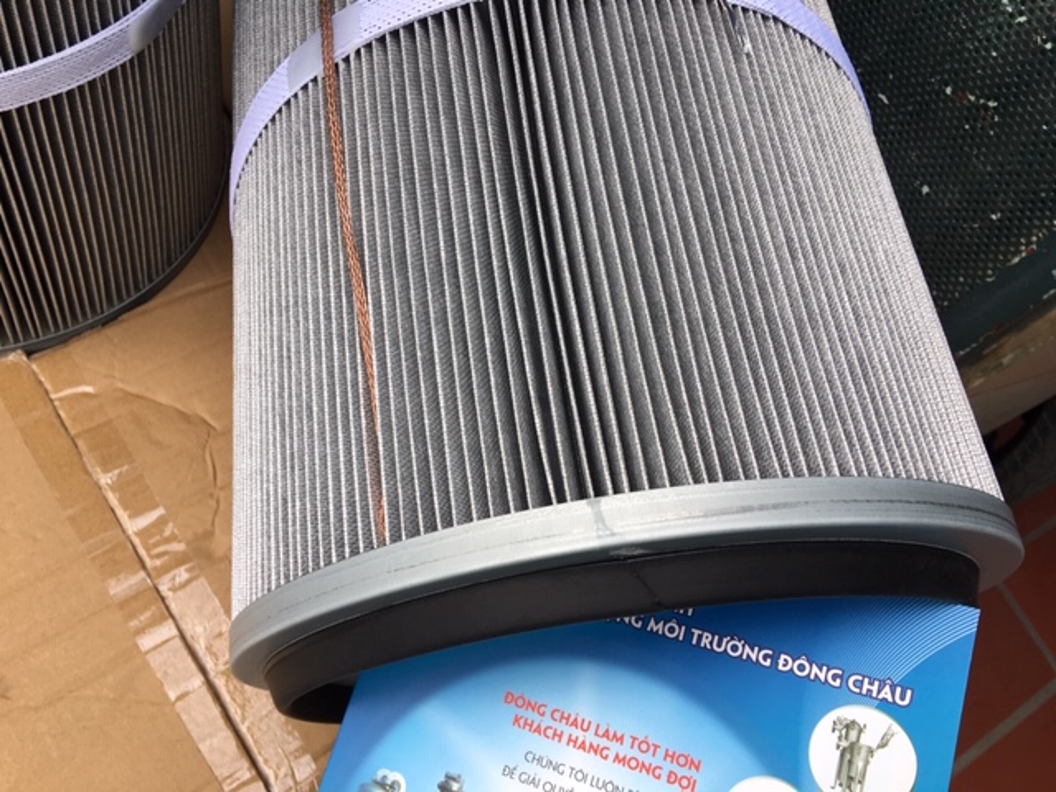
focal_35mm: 29
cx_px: 528
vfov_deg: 48.2
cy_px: 396
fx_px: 885
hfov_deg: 61.7
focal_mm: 4.15
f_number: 2.2
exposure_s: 1/200
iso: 25
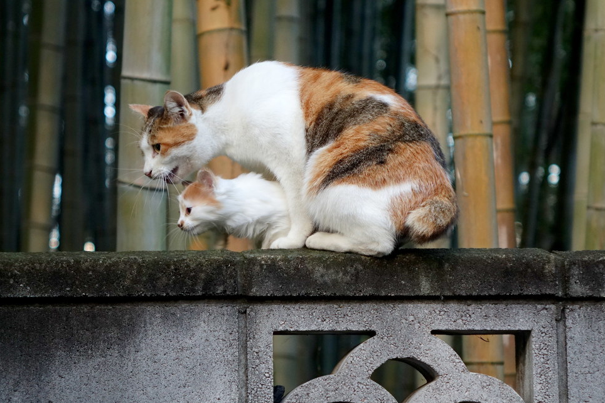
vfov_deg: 10.1
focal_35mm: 136
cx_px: 320
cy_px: 196
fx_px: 2285
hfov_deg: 15.1
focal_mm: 47.05
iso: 500
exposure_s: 1/250
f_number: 2.8
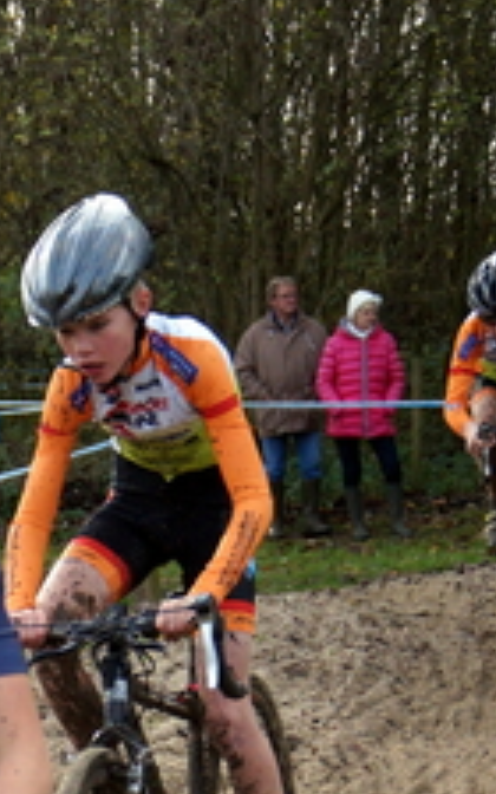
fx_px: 2660
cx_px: -128
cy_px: 1017
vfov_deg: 16.1
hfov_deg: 10.4
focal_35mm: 123
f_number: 4
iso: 1250
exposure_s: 1/2000
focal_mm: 30
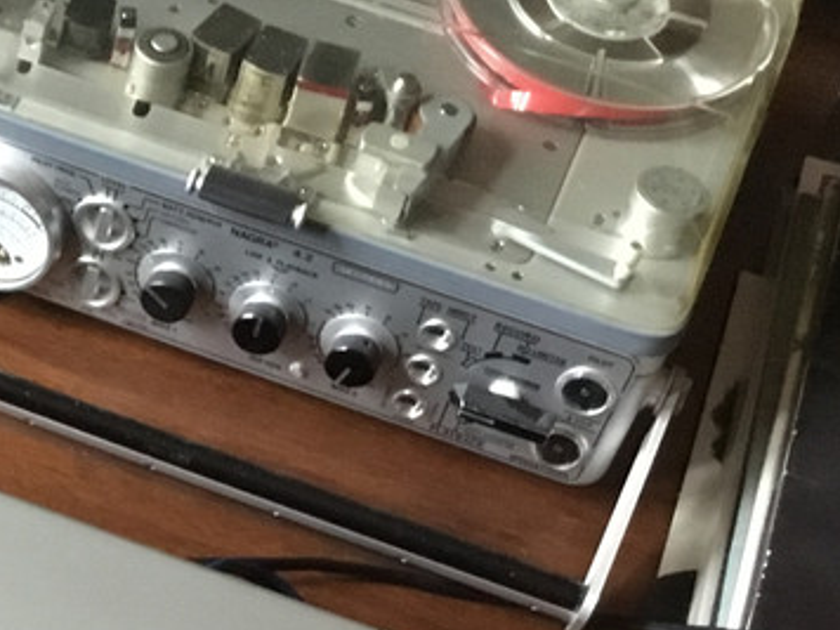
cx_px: -218
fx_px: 2257
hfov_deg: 19.6
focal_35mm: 93
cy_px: 866
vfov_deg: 15.0
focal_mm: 3.3
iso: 500
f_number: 2.4
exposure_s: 1/17
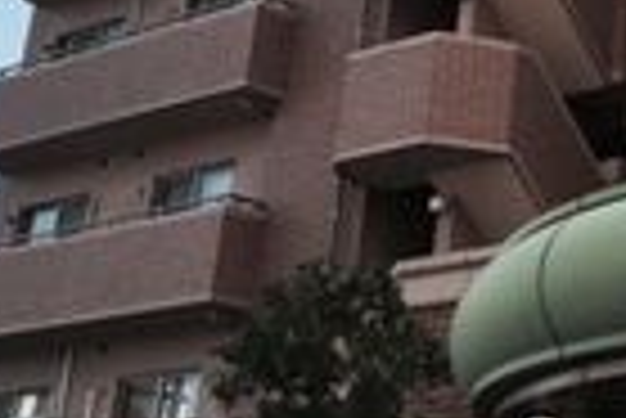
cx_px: 766
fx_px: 1584
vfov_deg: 14.7
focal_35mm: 91
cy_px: -34
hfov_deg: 20.8
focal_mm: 4.15
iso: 32
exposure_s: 1/860
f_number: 2.2
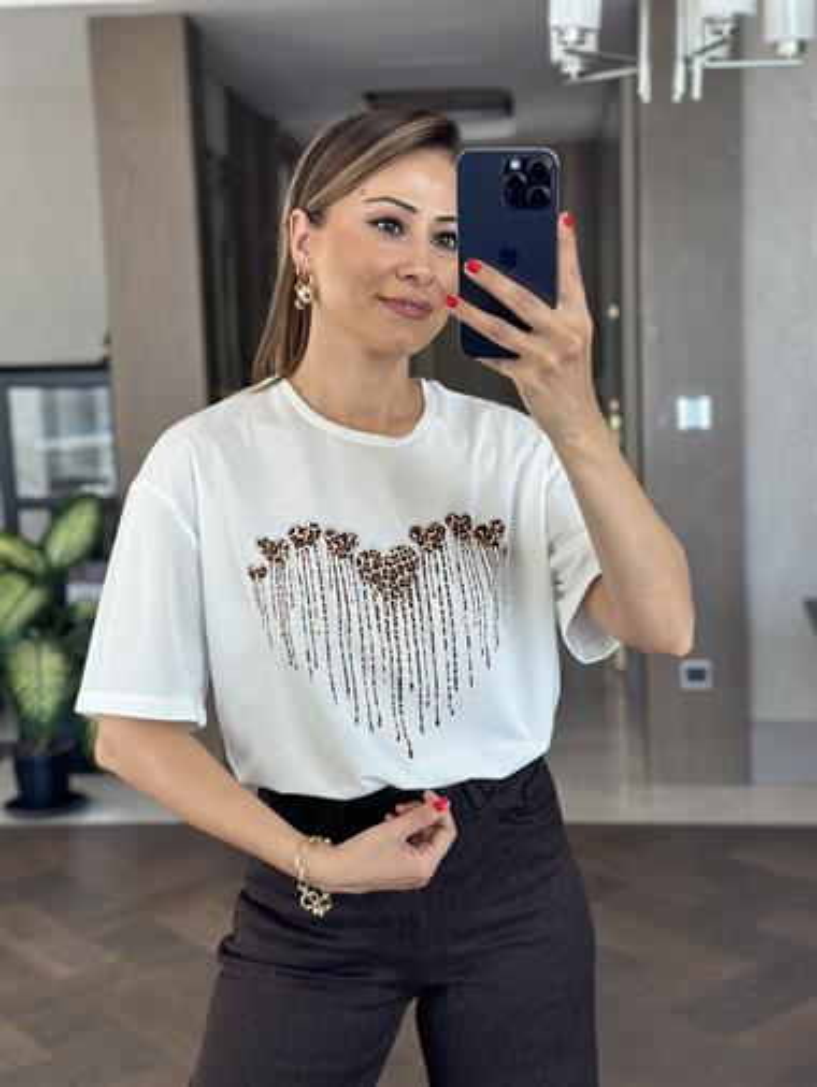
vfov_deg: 39.6
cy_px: 544
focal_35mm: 48
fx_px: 1509
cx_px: 408
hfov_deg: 30.3
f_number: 1.78
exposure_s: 1/139
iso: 100
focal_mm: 6.86
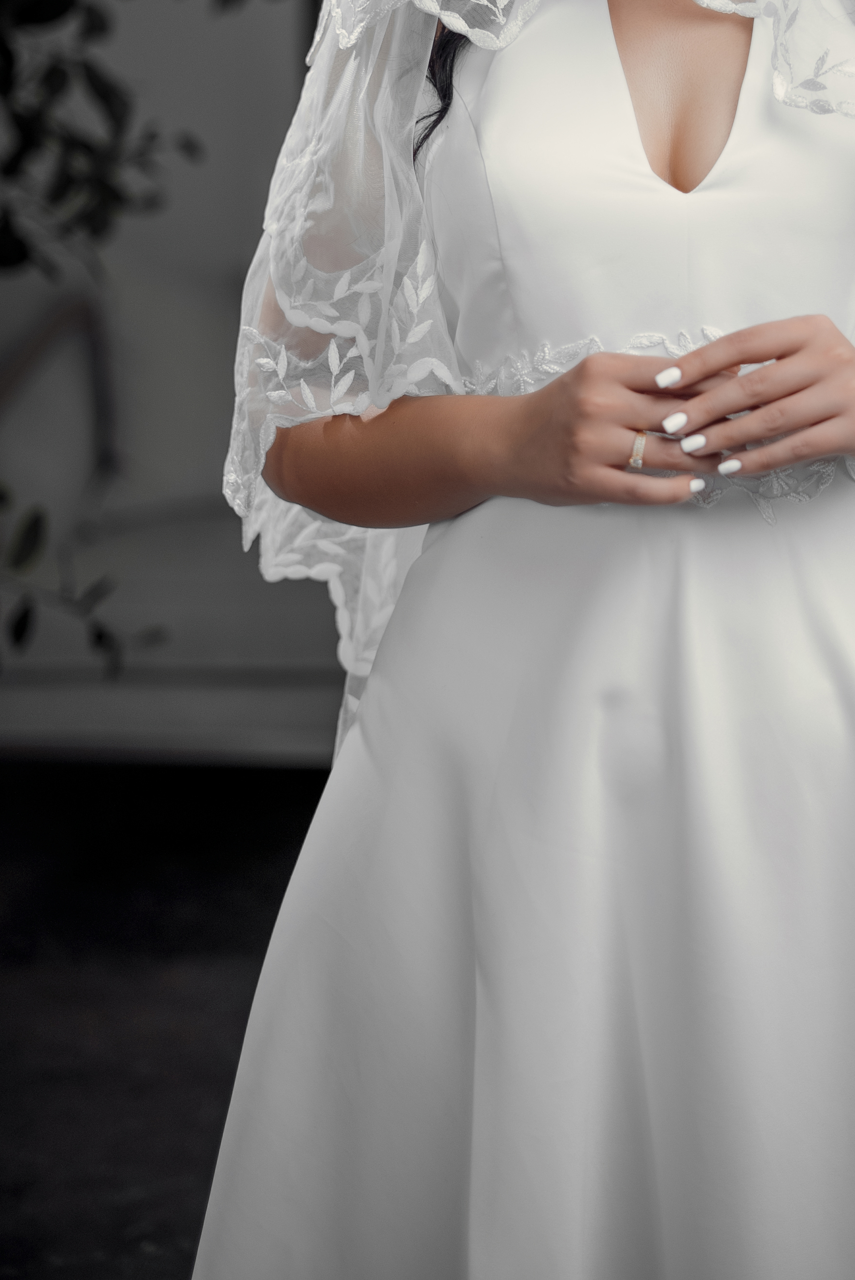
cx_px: 674
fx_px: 2846
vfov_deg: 25.0
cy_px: 291
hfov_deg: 17.0
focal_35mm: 80
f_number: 1.8
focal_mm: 50
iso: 250
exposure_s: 1/1000
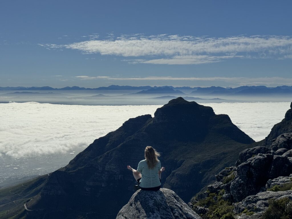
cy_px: 110
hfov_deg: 39.7
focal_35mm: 48
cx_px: 146
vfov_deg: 30.3
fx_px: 405
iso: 64
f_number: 1.78
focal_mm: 6.76
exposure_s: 1/20000
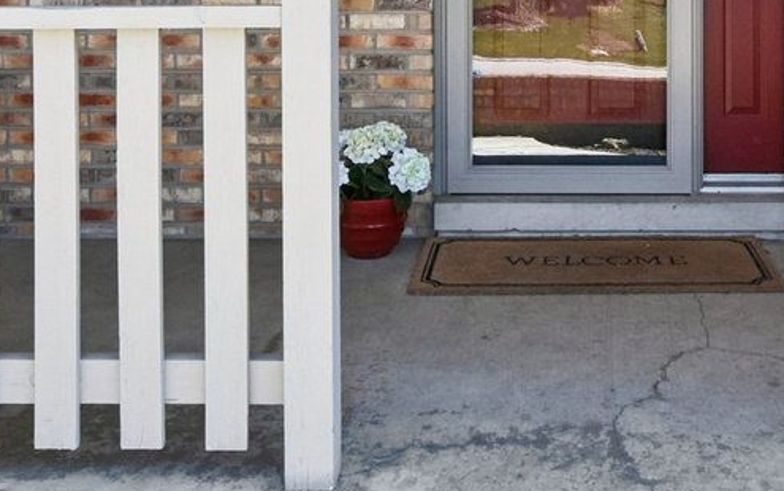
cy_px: -40
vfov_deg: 24.3
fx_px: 1069
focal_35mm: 50
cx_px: 539
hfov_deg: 39.7
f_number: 8
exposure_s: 1/200
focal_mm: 10
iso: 400
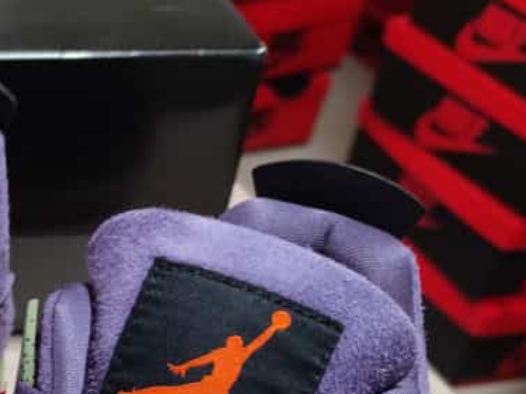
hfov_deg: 20.8
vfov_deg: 16.8
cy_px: 538
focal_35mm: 82
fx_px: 1246
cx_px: -226
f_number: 1.69
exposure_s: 1/58
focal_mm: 6.72
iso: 298
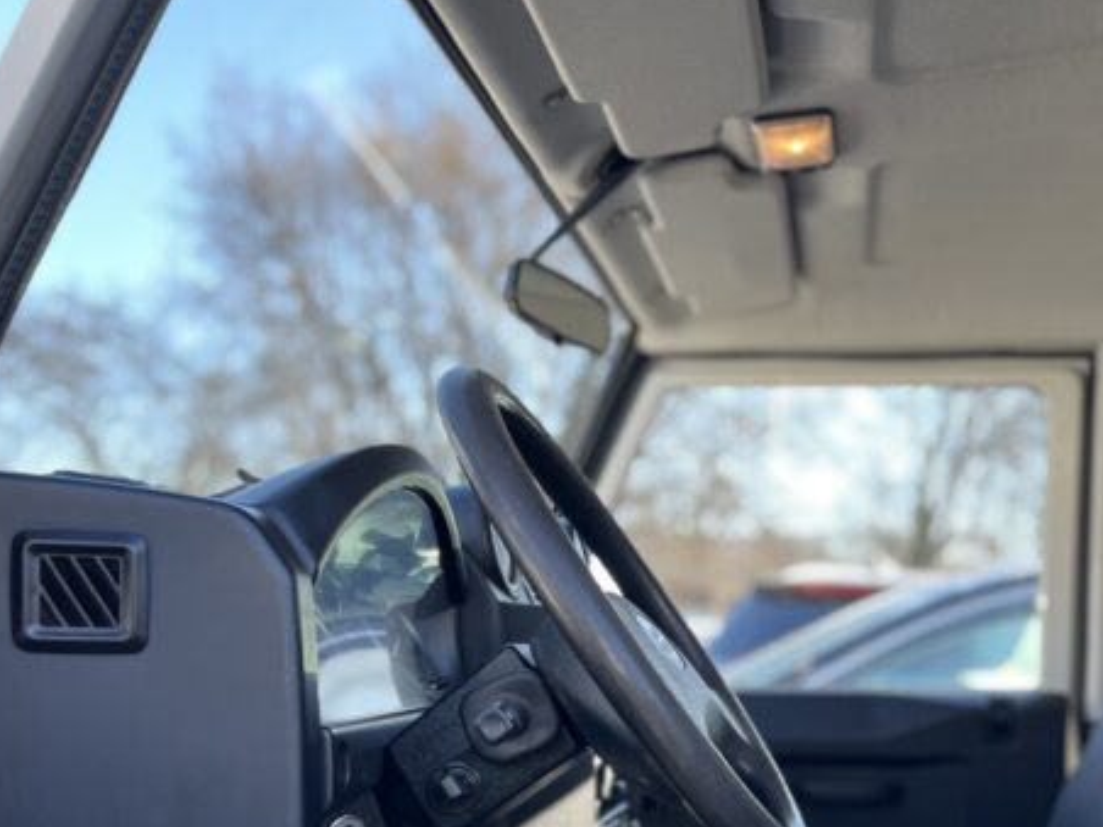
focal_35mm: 46
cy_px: 720
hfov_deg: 40.6
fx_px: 1466
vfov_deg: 30.3
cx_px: 754
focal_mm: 5.7
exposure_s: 1/209
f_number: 1.5
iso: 40
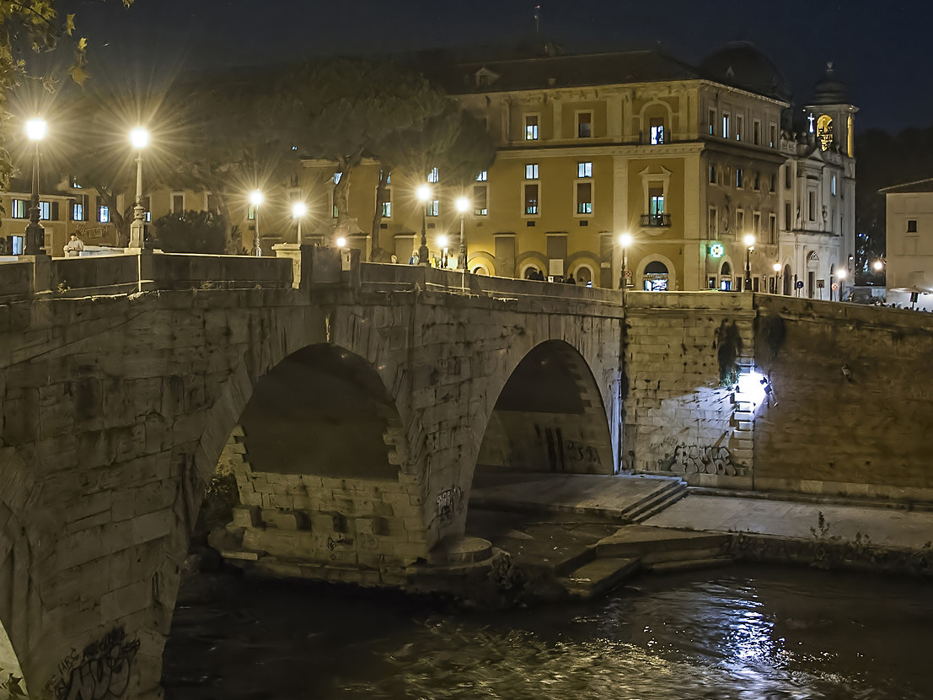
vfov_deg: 29.0
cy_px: 264
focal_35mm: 50
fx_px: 1347
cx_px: 392
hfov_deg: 38.1
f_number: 5
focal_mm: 24
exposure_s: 1/6
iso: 2500
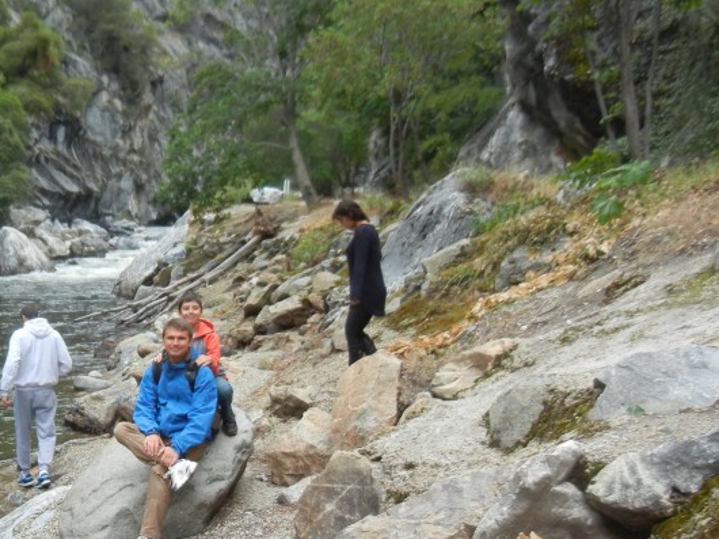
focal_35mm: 58
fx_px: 1204
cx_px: 72
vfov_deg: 25.2
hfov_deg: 31.7
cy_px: 286
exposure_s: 1/458
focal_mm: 5.4
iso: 160
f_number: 3.5
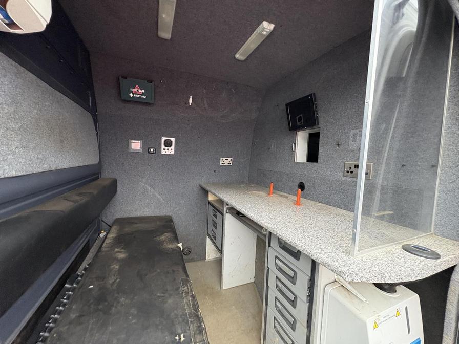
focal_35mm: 14
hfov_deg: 102.1
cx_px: 230
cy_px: 172
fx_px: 186
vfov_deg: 85.7
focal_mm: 2.22
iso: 250
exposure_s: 1/60
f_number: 2.2
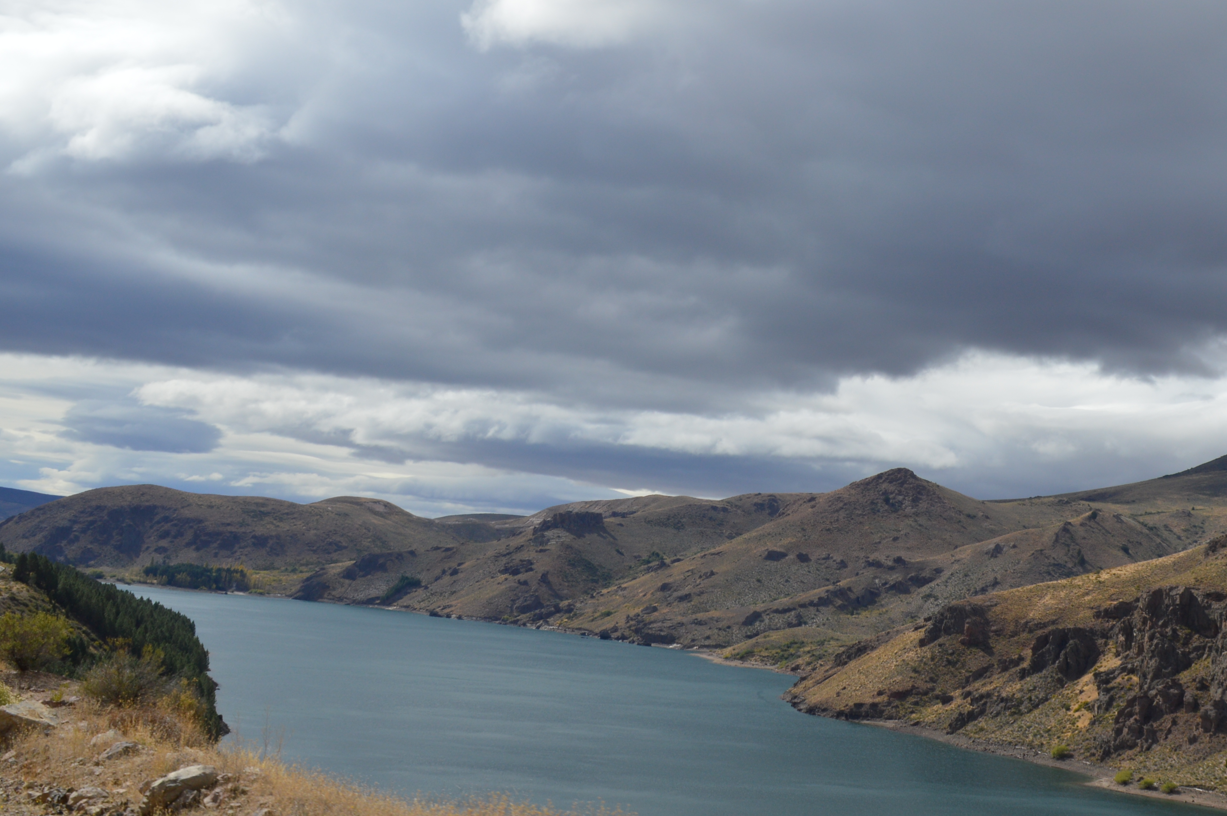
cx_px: 856
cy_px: 268
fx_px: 1805
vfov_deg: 25.3
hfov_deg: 37.0
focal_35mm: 53
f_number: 9
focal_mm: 20
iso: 100
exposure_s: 1/320
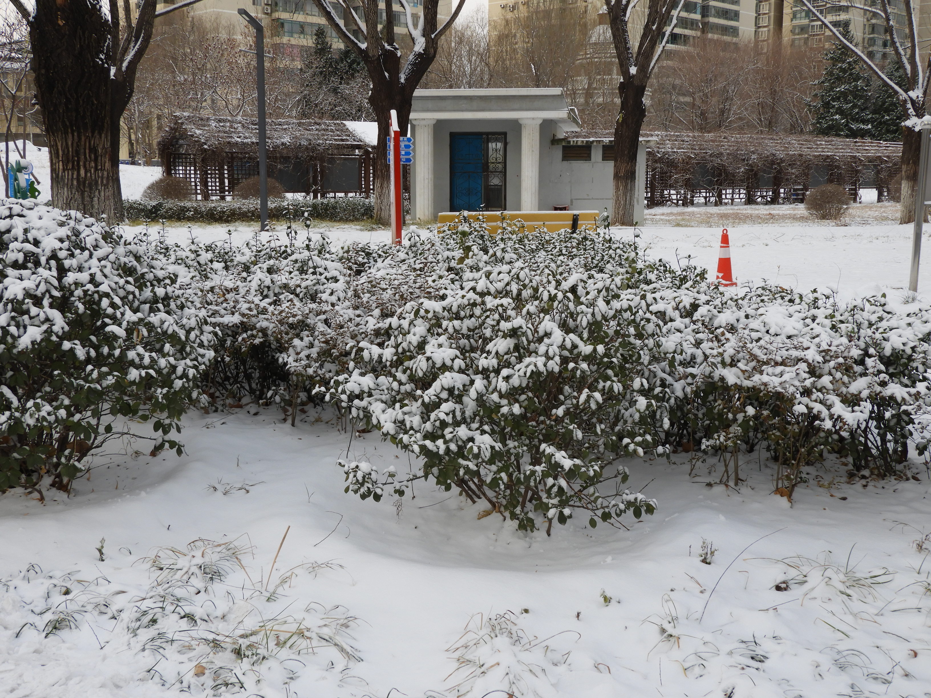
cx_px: 466
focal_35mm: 40
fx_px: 1076
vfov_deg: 36.0
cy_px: 349
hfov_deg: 46.8
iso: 100
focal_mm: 7.2
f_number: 3.8
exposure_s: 1/100
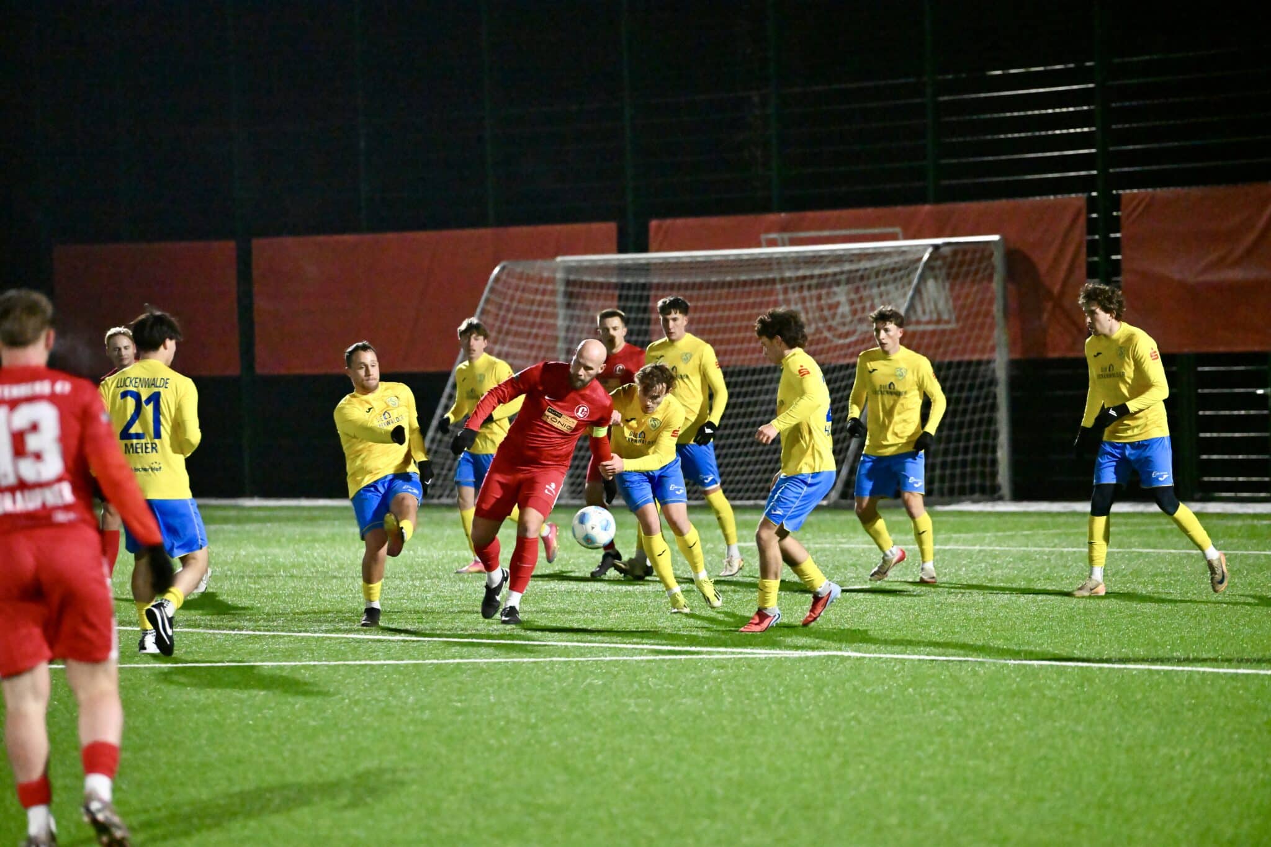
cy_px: 424
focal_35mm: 200
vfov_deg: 6.9
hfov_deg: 10.3
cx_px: 636
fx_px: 7060
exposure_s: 1/1250
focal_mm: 200
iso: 10000
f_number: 3.2
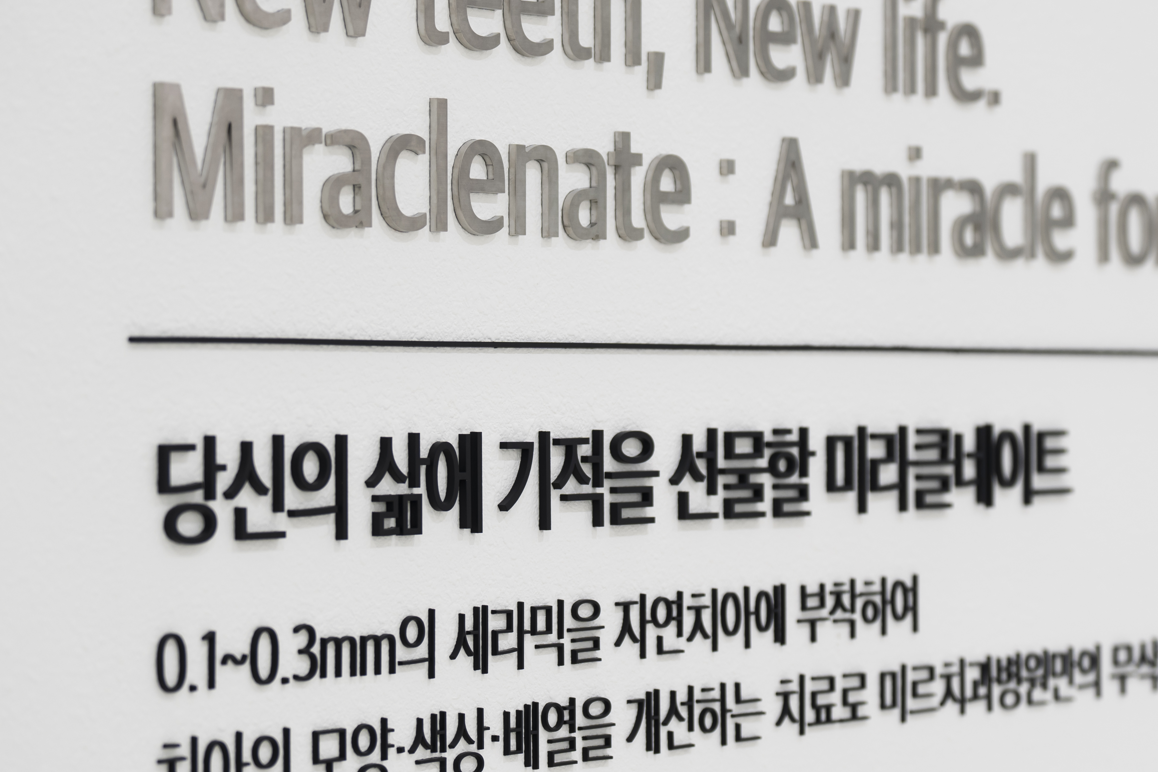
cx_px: 630
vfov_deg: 10.9
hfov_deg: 16.3
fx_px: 4053
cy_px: 381
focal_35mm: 126
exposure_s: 1/160
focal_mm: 77
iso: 400
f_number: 3.2
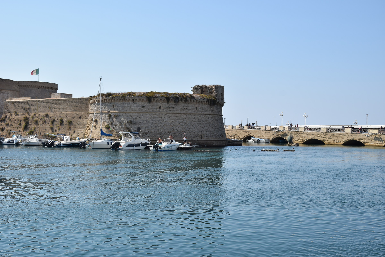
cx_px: 192
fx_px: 481
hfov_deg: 43.6
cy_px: 128
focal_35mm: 45
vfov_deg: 29.9
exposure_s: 1/250
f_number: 10
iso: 100
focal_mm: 30
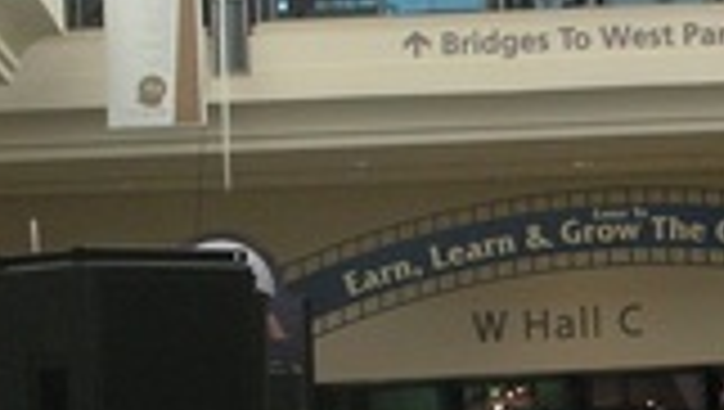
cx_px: 684
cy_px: 131
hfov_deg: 13.8
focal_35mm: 154
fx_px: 2960
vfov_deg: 7.9
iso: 80
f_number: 3.3
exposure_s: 1/45
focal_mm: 6.3
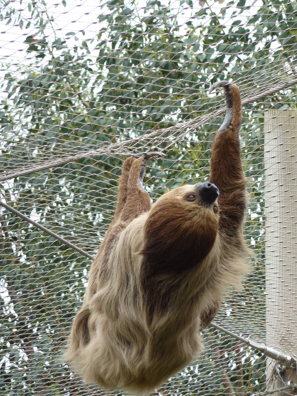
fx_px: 3432
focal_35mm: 300
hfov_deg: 5.0
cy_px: 198
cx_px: 148
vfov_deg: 6.6
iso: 125
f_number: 4.9
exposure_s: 1/125
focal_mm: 49.2
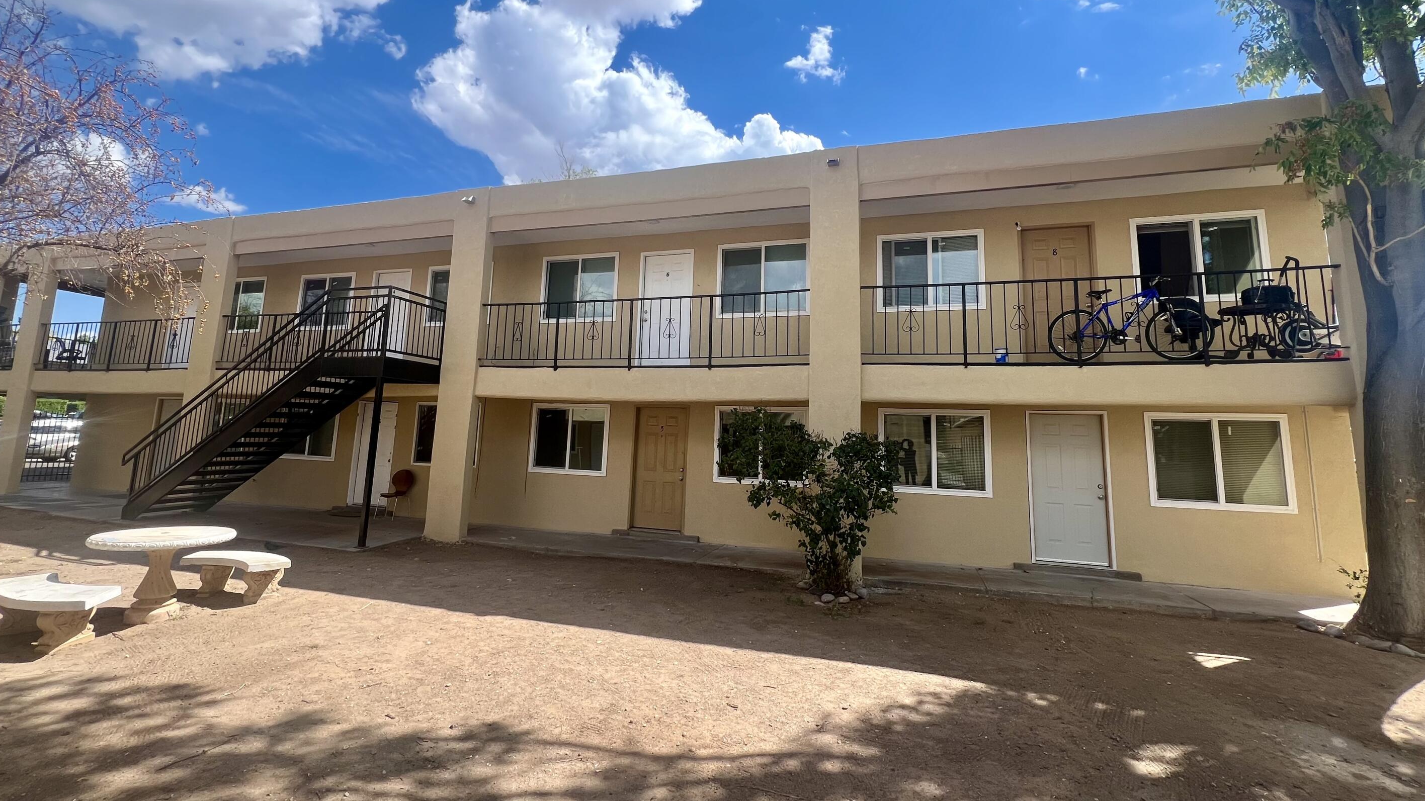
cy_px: 345
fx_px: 567
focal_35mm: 15
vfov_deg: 70.2
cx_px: 710
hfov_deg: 103.0
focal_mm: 1.57
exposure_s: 1/727
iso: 32
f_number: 1.8
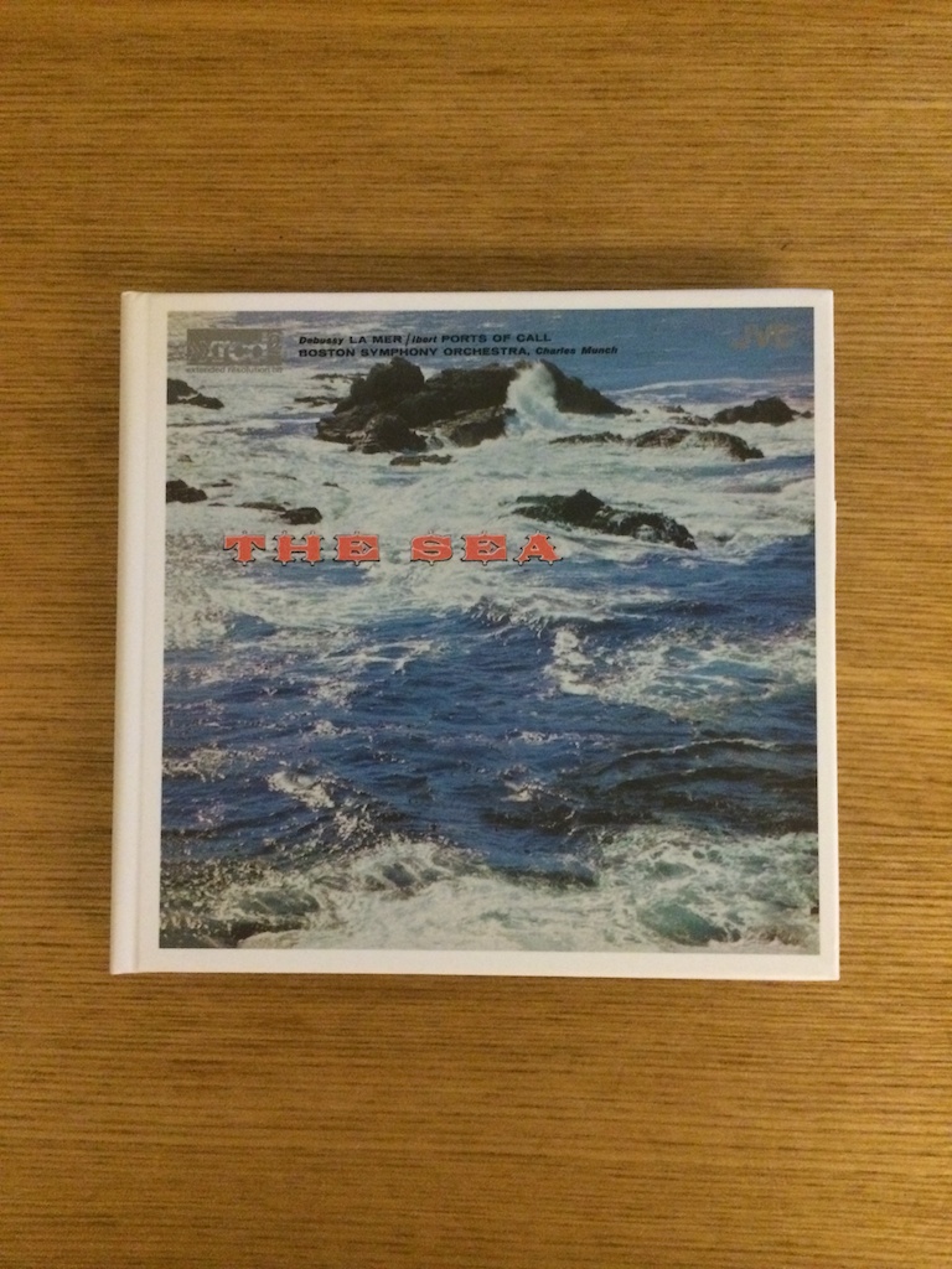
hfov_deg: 46.8
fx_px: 1100
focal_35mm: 30
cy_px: 634
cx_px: 476
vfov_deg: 60.0
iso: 400
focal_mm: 4.12
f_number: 2.2
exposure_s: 1/17
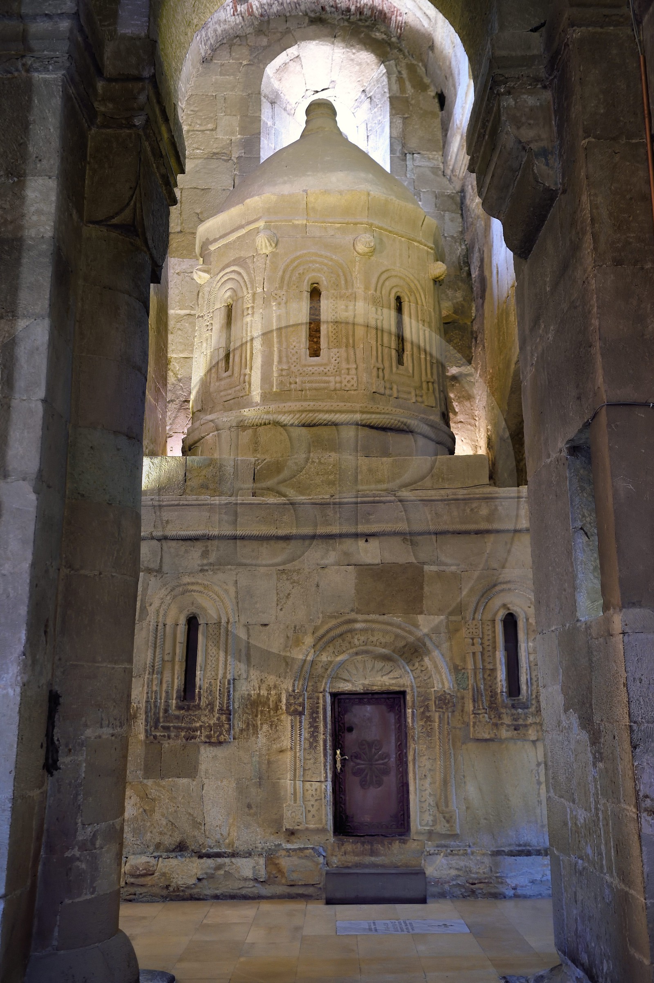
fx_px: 928
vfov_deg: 55.8
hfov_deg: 38.8
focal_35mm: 34
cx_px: 327
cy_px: 492
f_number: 4
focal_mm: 34
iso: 1600
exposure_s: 1/13
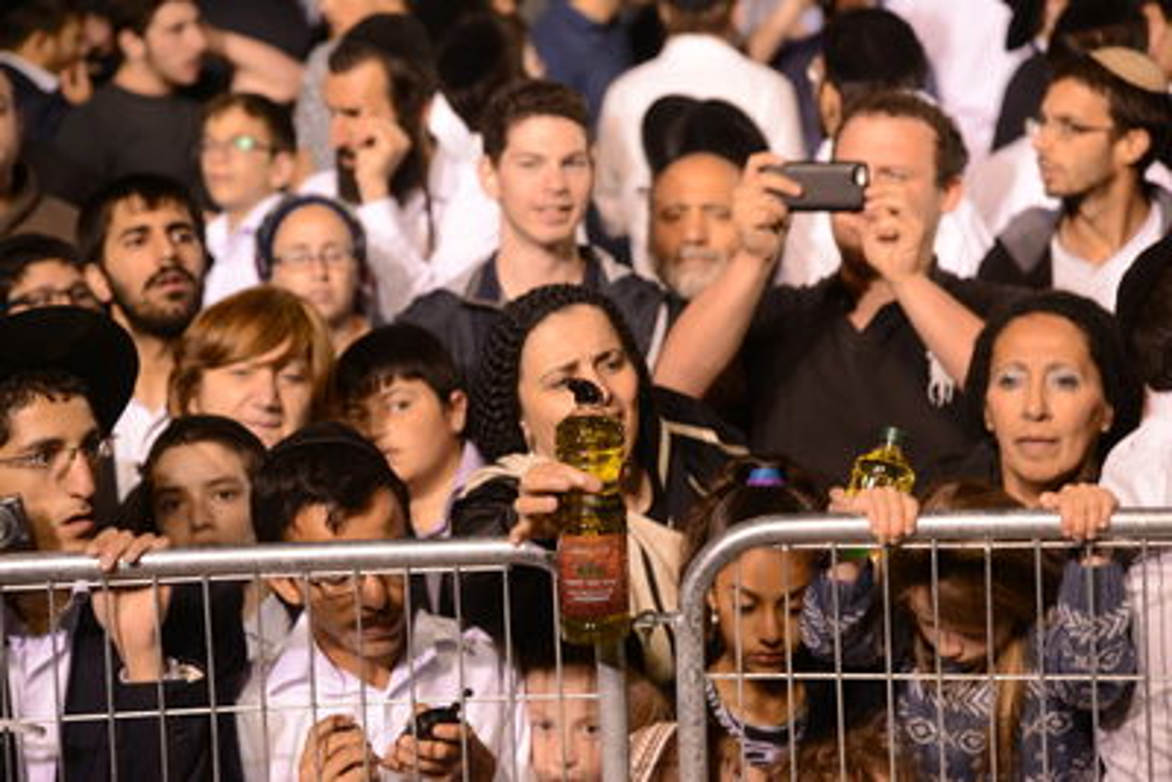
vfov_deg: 11.4
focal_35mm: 120
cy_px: 391
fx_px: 3908
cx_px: 586
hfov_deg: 17.1
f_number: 5
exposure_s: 1/80
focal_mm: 120
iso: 1000
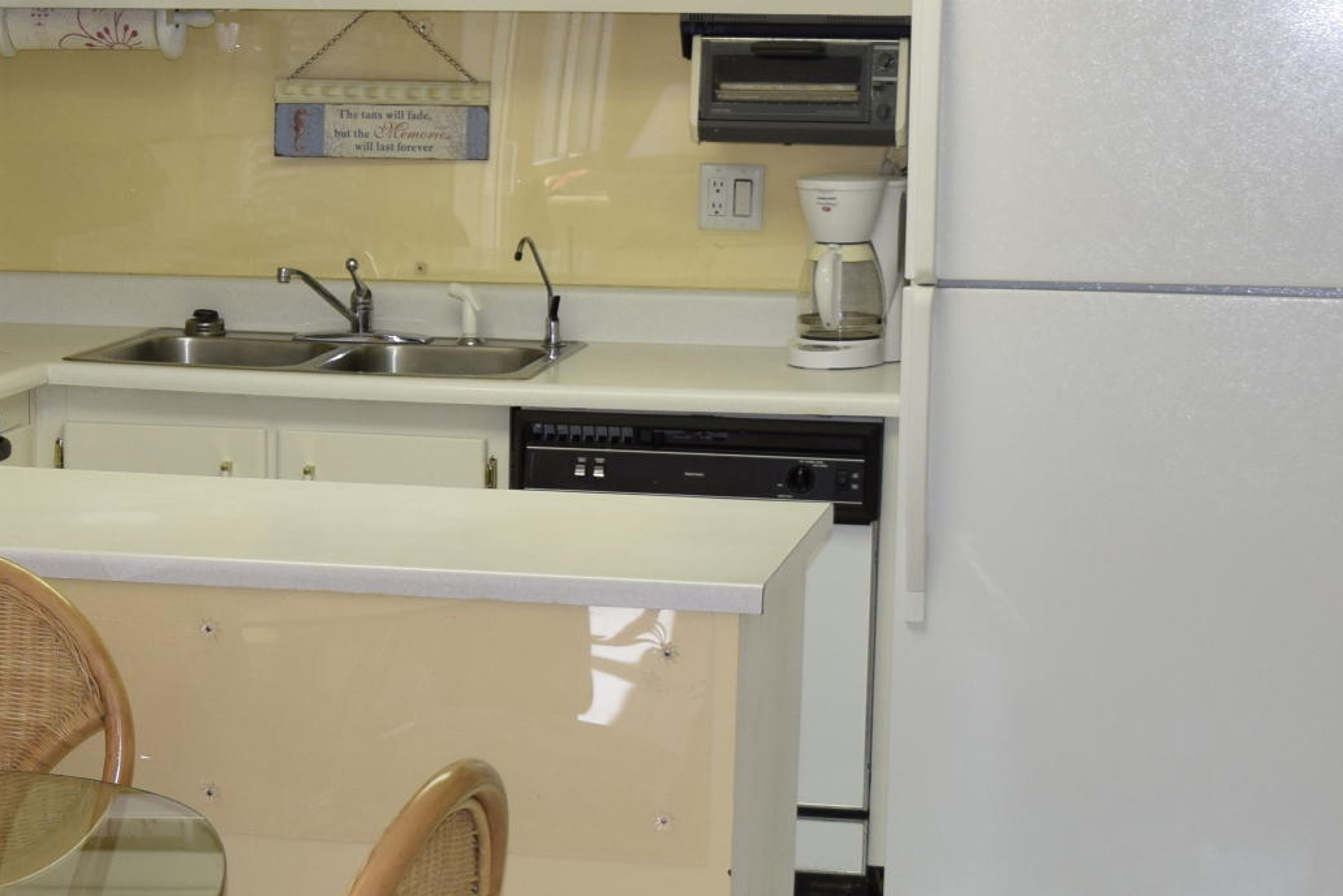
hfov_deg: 21.0
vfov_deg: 14.2
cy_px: 741
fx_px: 3582
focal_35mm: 96
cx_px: 263
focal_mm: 22
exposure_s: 1/200
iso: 400
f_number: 5
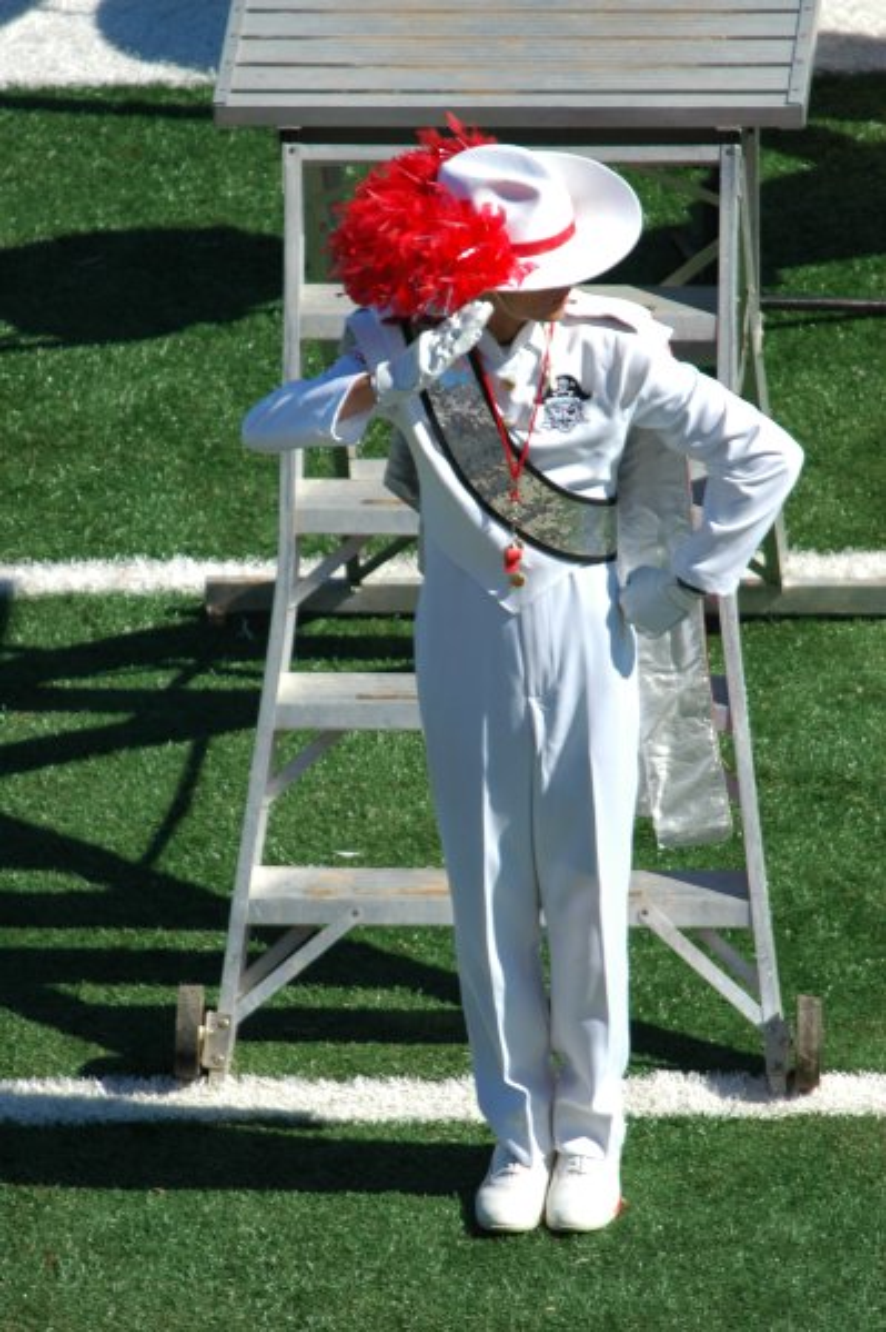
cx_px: 443
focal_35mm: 600
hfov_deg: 2.3
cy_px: 666
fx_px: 22187
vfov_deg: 3.4
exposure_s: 1/800
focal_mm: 400
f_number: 6.3
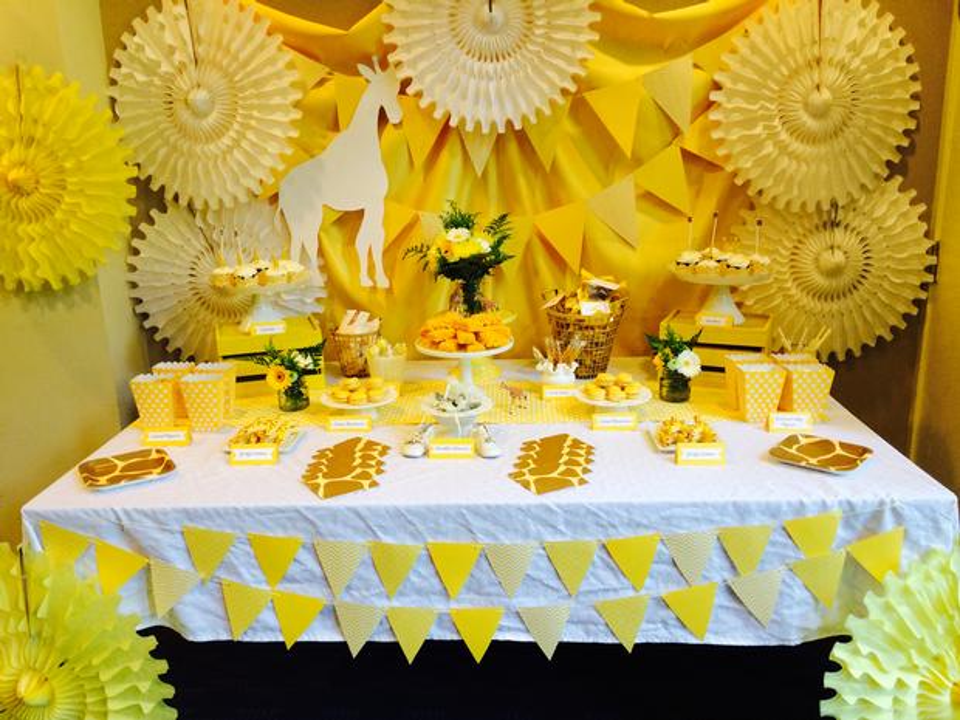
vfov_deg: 48.2
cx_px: 480
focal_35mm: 29
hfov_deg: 61.7
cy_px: 360
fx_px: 804
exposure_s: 1/30
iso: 50
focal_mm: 4.15
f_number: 2.2
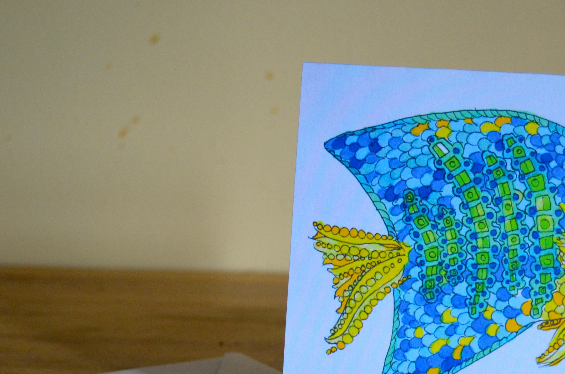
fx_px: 1096
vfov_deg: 19.1
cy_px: 310
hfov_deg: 28.7
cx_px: 381
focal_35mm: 70
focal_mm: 24
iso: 800
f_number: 4
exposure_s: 1/50
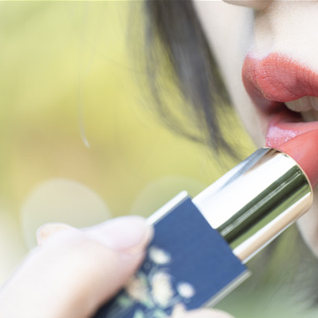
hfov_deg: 6.7
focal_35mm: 260
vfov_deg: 6.7
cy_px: 159
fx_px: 2699
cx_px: 222
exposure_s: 1/125
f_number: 5.6
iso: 160
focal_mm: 135
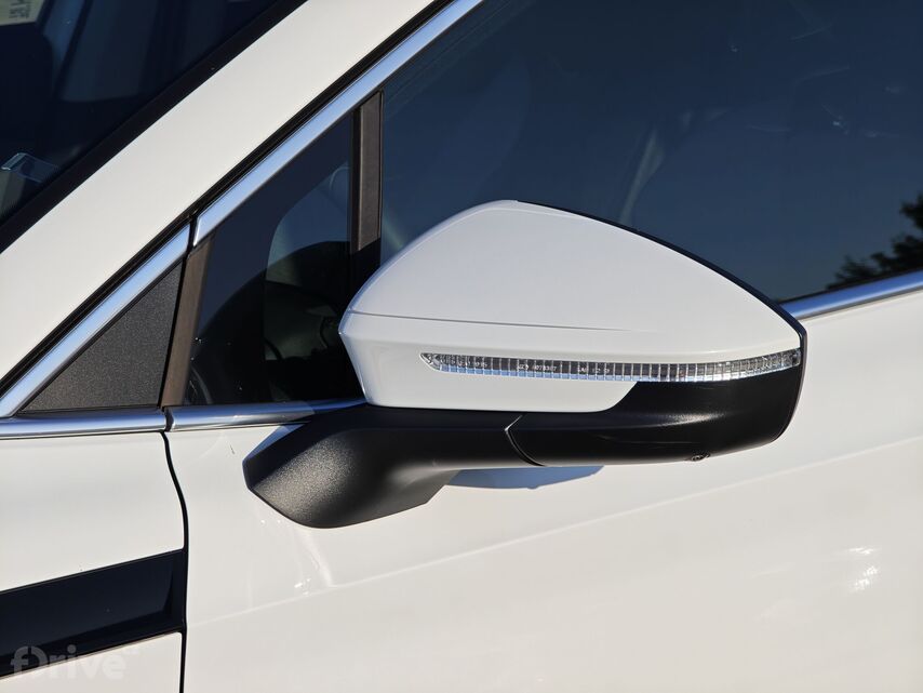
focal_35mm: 120
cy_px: 346
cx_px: 462
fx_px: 3201
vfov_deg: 12.4
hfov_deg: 16.4
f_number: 2.5
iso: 50
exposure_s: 1/1697
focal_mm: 19.4
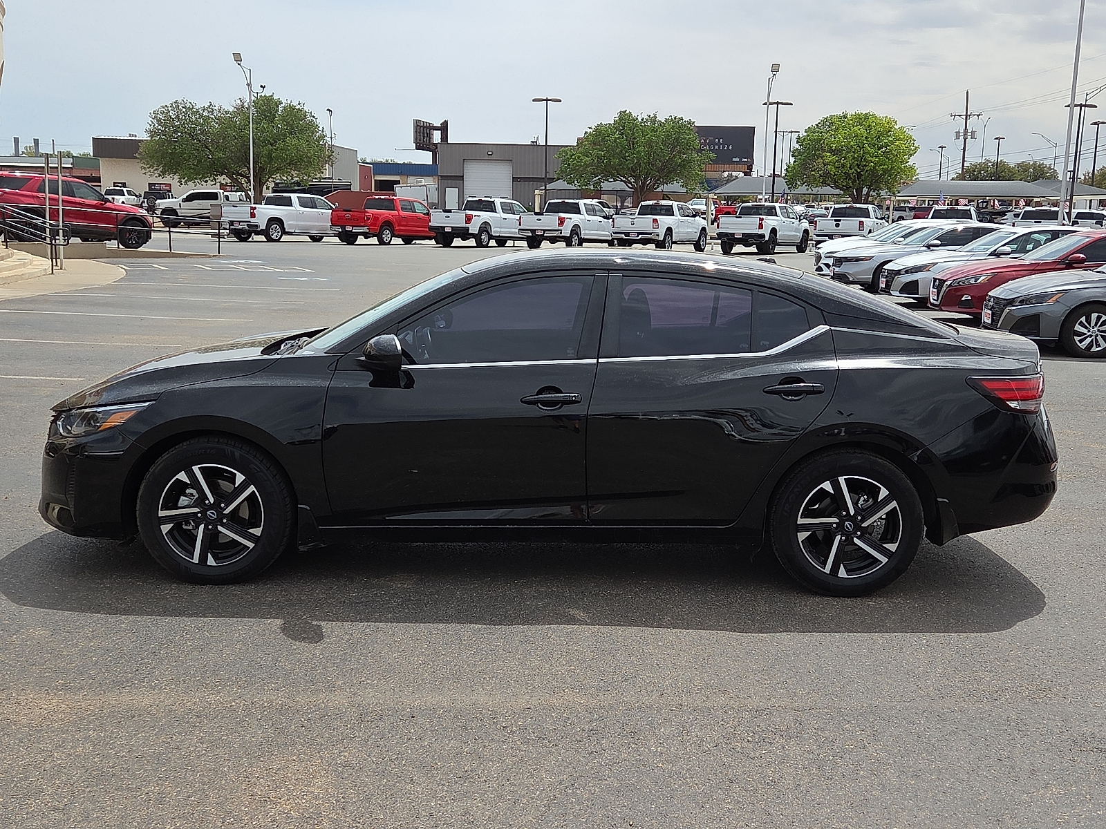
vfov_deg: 36.8
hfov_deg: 47.9
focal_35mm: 39
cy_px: 414
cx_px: 553
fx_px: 1246
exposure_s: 1/10000
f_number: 1.8
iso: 77
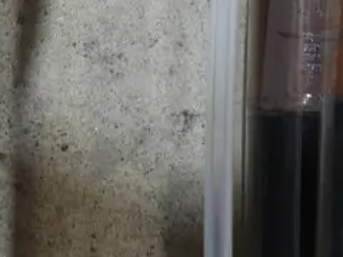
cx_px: 715
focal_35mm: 196
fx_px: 1942
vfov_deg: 7.6
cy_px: 158
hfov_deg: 9.4
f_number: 5.1
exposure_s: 1/60
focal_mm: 23
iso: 500
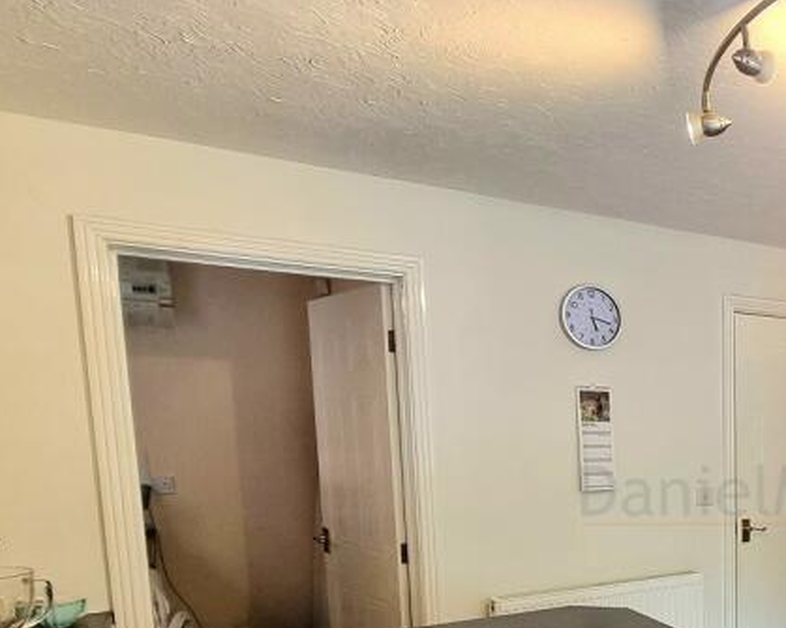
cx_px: 809
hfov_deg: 46.5
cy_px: 506
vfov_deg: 44.7
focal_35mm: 31
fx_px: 721
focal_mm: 2.2
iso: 200
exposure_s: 1/50
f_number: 2.2
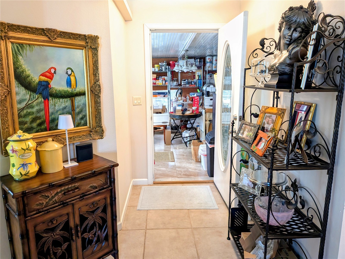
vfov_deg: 56.8
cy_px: 130
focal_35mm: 24
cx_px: 172
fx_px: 239
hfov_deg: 71.6
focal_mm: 4.53
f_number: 1.7
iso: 33
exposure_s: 1/120
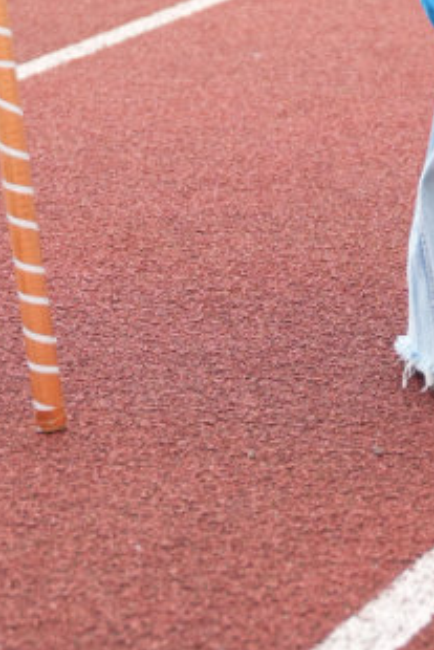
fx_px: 3151
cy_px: -626
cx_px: 407
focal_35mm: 174
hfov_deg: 7.8
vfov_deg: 10.8
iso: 250
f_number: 2.8
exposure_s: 1/640
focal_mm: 35.3
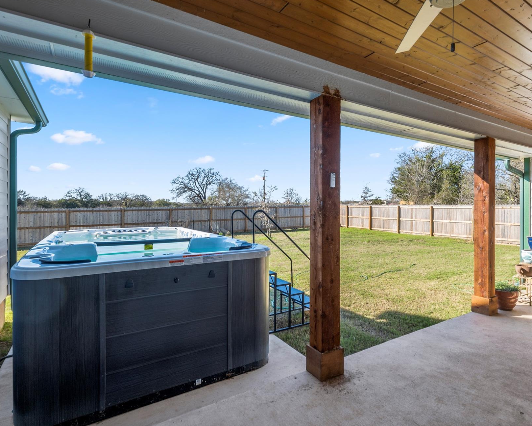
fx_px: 299
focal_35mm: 19
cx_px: 307
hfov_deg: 82.7
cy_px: 209
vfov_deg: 70.9
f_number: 8
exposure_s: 1/100
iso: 250
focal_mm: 16
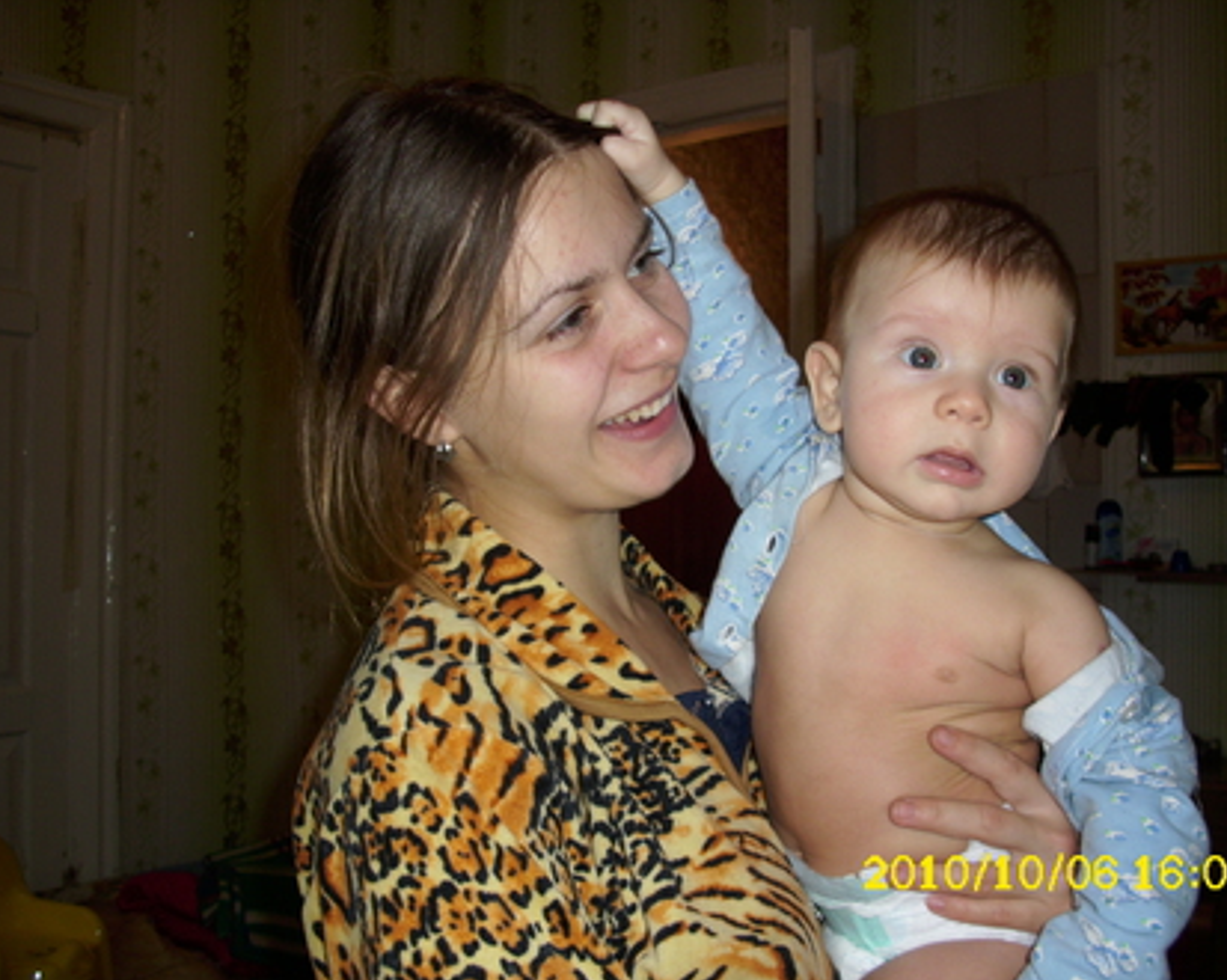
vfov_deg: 44.5
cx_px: 651
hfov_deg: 54.2
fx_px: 1198
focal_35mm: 33
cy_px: 496
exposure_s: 1/30
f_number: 2.8
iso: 50
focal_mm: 6.2
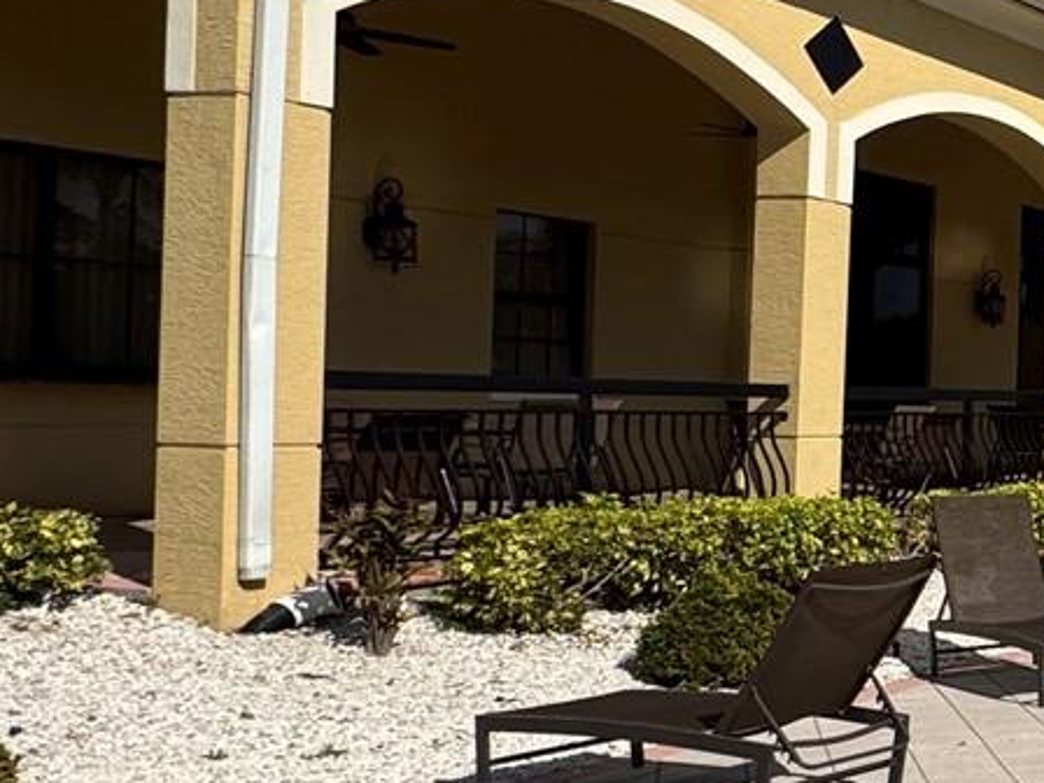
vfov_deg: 29.1
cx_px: 1708
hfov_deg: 24.8
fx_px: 1508
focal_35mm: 50
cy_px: 403
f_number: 2.2
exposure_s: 1/3906
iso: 40
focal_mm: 2.22
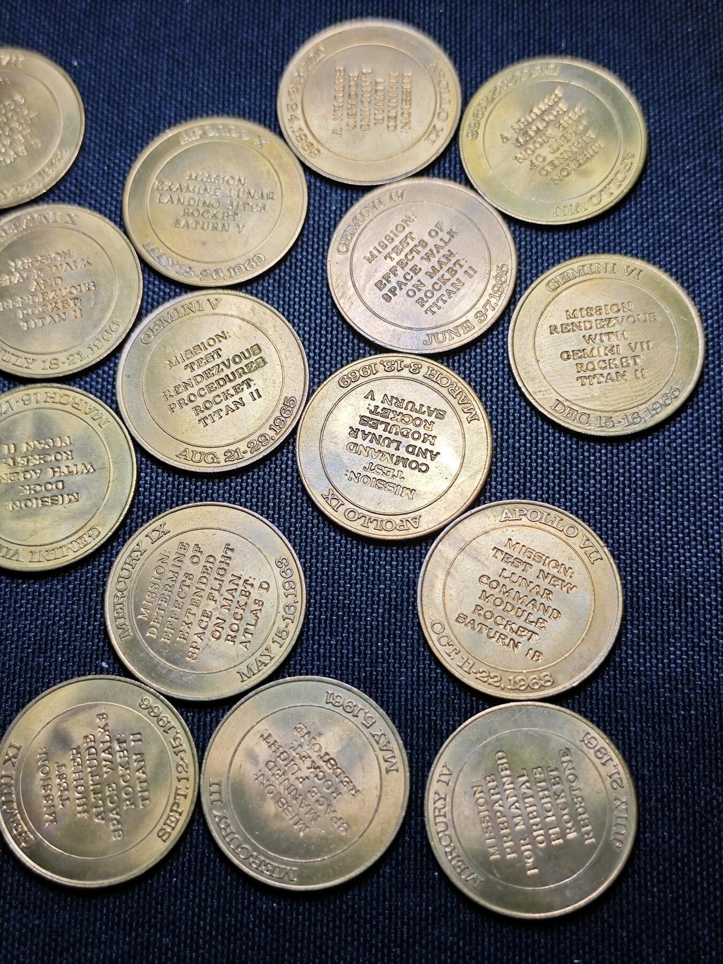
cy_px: 482
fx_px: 1365
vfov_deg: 38.9
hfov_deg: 29.7
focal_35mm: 49
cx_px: 362
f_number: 1.6
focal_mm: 5.84
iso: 50
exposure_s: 1/124
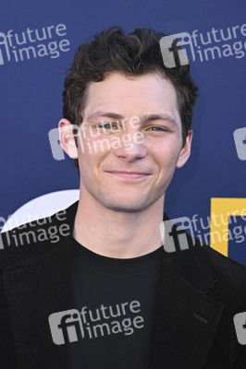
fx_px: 1057
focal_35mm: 103
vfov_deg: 19.8
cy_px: 184
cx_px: 123
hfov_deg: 13.3
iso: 320
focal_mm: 103
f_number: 6.3
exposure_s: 1/200
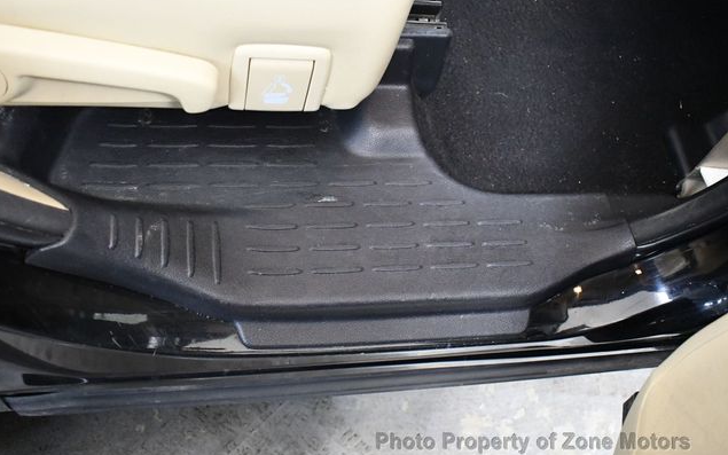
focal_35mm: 37
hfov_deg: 52.7
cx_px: 362
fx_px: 734
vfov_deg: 34.4
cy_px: 219
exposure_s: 1/60
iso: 5600
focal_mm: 18
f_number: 3.5
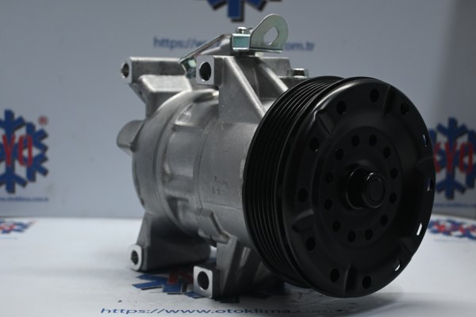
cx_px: 238
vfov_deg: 23.8
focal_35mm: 57
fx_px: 754
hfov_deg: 35.1
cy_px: 158
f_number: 5.6
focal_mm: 38
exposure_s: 1/60
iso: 800
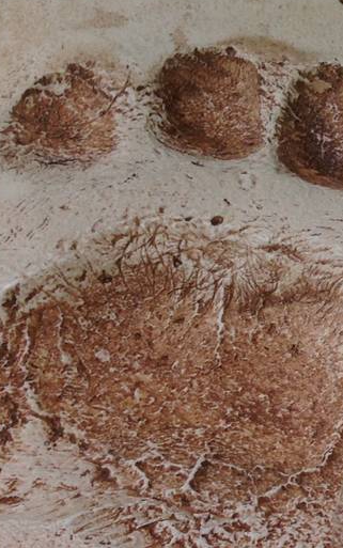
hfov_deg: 11.1
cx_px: 641
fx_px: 1629
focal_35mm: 109
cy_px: 455
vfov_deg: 18.9
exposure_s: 1/40
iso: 50
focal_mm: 4.12
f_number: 2.4
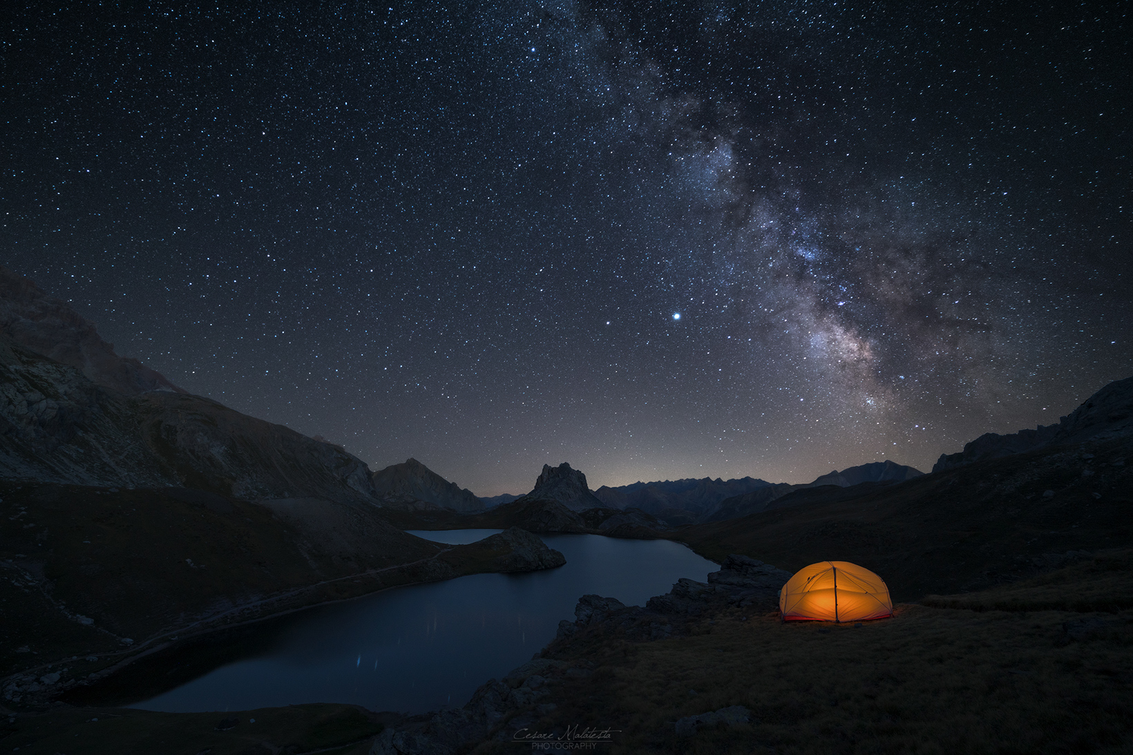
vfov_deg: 81.2
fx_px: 441
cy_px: 378
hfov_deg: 104.3
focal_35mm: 14
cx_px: 566
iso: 3200
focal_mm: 14
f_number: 2.2
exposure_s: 20
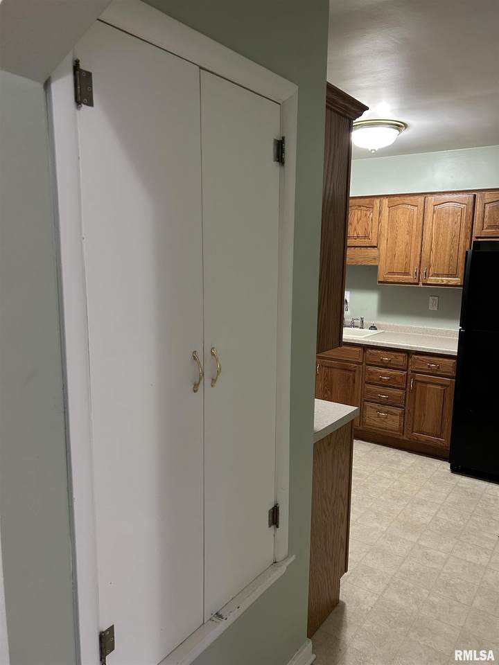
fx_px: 500
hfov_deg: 53.1
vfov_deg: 67.3
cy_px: 332
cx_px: 250
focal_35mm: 26
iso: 200
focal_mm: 5.7
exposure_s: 1/60
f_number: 1.5
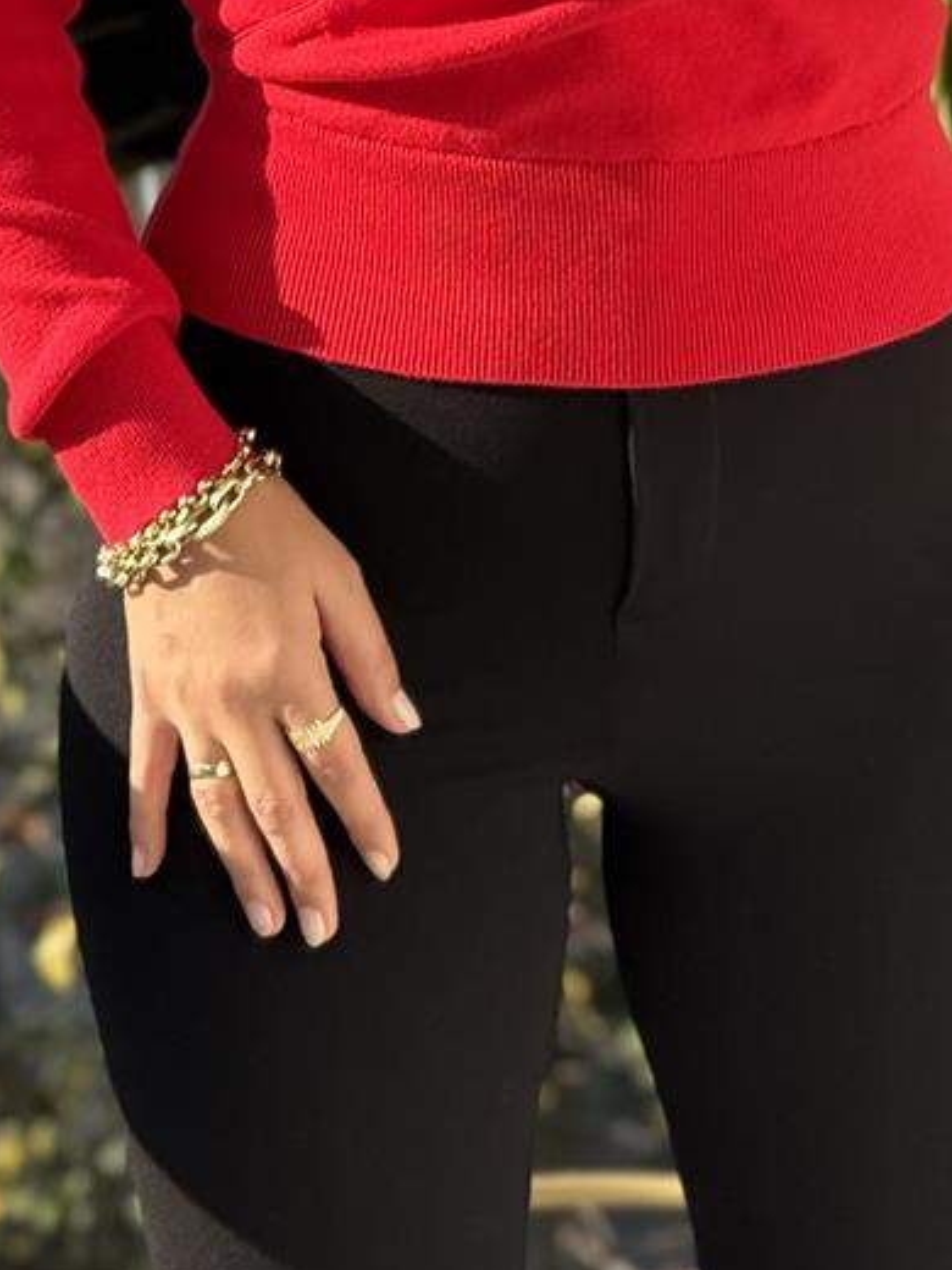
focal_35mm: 123
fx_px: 4510
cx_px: 571
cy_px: -175
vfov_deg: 15.5
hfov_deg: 12.0
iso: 100
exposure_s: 1/754
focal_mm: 6.76
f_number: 1.78
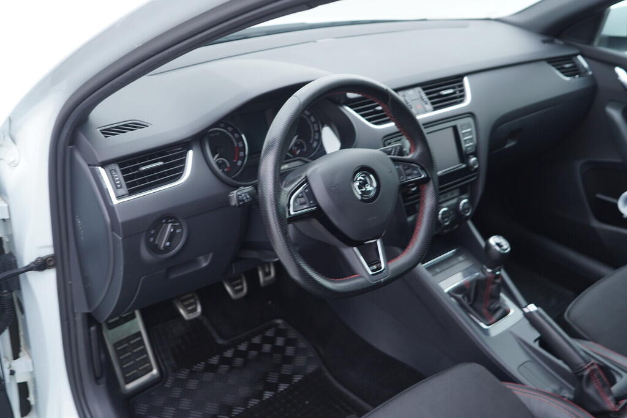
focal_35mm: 36
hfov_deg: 53.1
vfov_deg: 36.9
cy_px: 209
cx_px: 314
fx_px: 627
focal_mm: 24
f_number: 2.8
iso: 160
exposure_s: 1/40
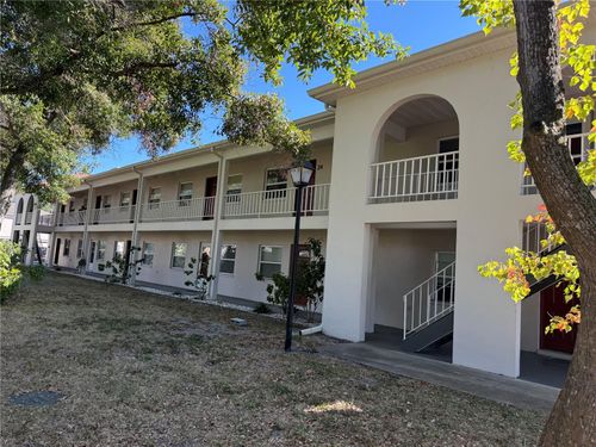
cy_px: 224
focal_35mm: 24
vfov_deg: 56.8
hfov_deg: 71.6
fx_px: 413
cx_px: 298
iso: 100
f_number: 1.78
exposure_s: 1/849
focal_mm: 6.76
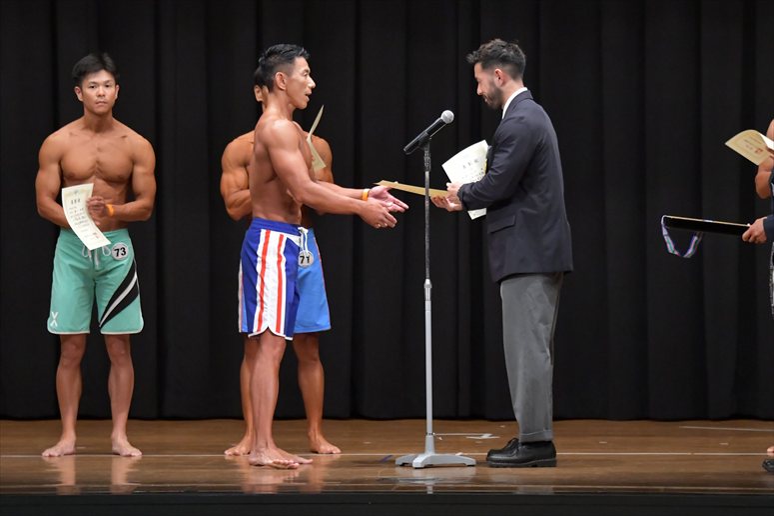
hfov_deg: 9.5
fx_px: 4663
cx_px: 387
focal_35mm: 217
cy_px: 258
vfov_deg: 6.3
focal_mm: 145
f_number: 5.6
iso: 6400
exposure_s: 1/400
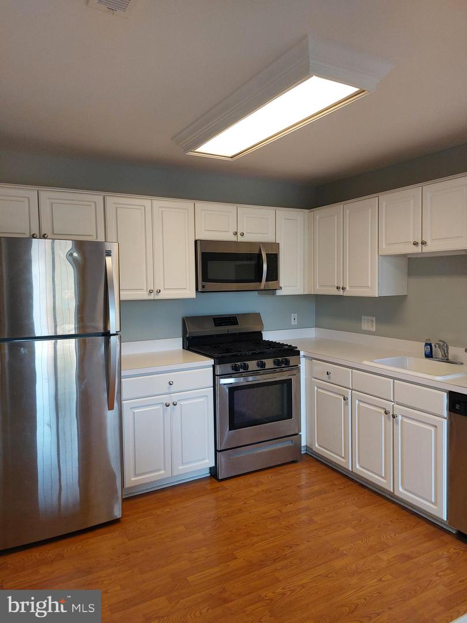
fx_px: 432
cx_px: 234
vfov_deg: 71.6
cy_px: 312
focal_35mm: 24
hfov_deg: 56.8
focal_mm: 5.23
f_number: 1.8
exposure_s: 1/120
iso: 200
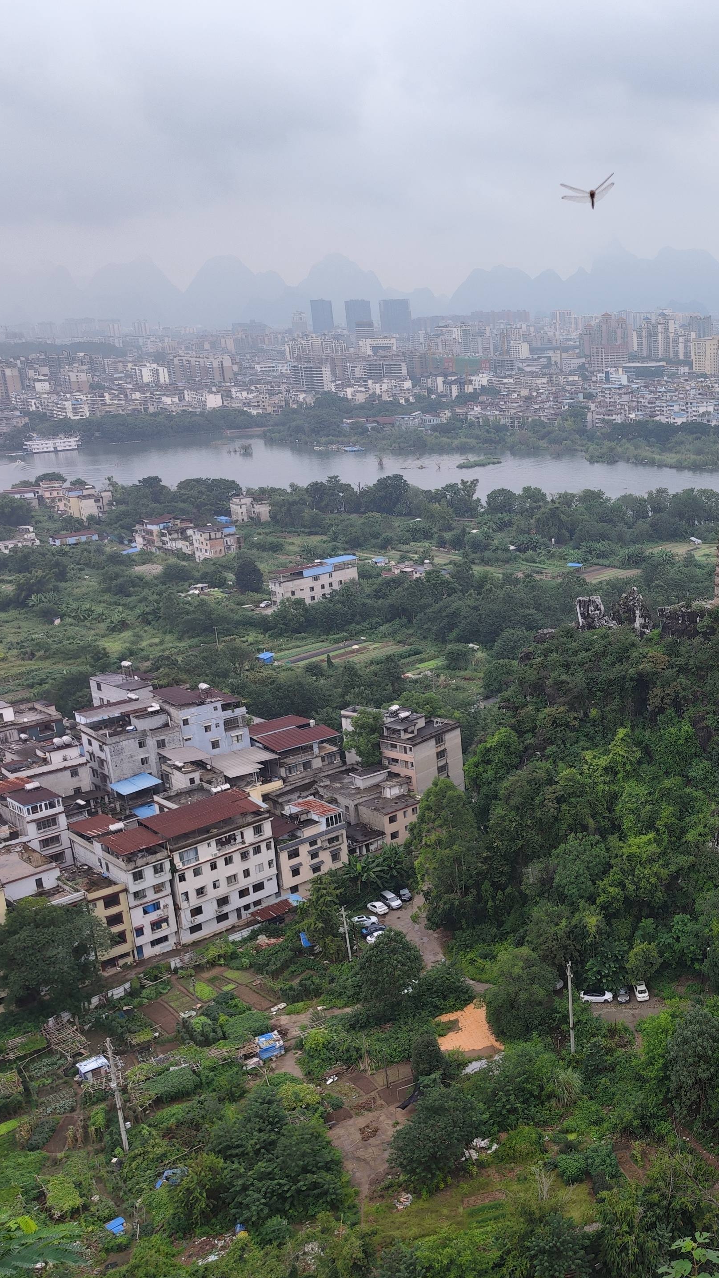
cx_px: 671
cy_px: 641
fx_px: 1186
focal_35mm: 35
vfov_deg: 56.6
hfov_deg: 31.8
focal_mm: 6.92
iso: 50
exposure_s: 1/2026
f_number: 1.9
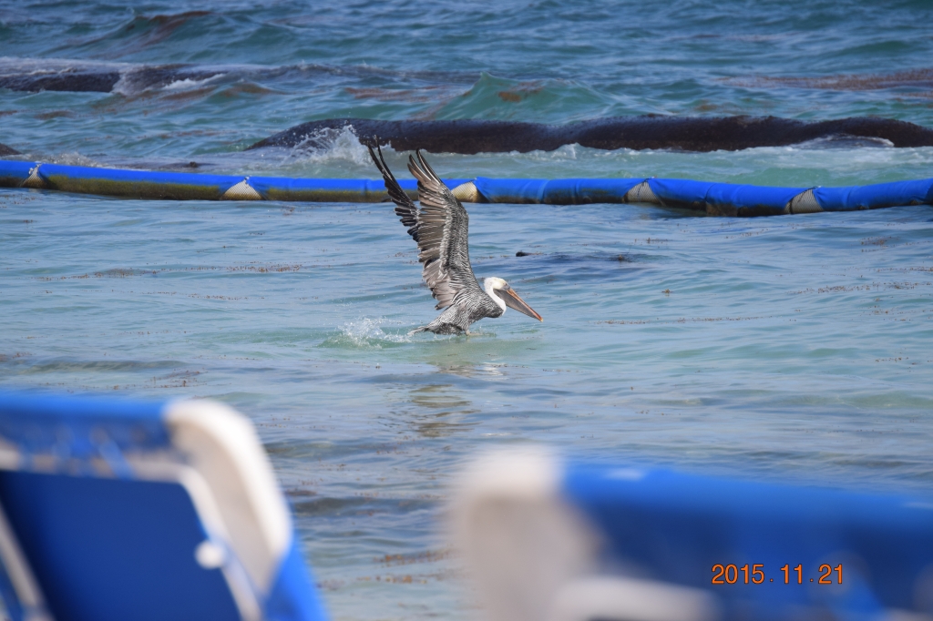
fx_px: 7772
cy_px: 310
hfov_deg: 6.9
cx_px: 466
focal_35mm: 300
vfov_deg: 4.6
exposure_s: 1/2000
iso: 400
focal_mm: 200
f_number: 8
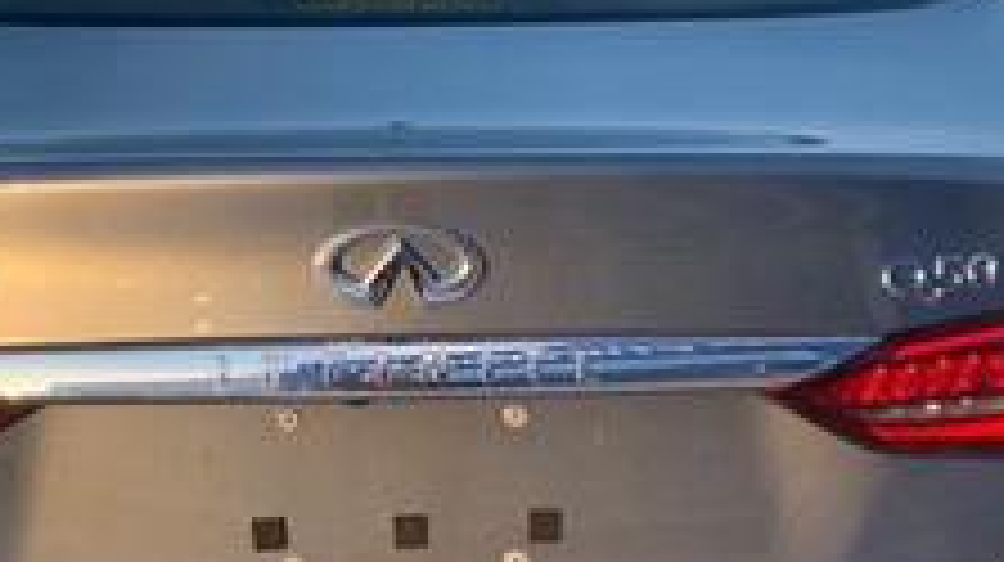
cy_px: 468
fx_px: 1702
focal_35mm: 64
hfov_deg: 32.8
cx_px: 459
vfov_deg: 18.6
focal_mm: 4.25
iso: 25
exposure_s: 1/227
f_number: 1.8
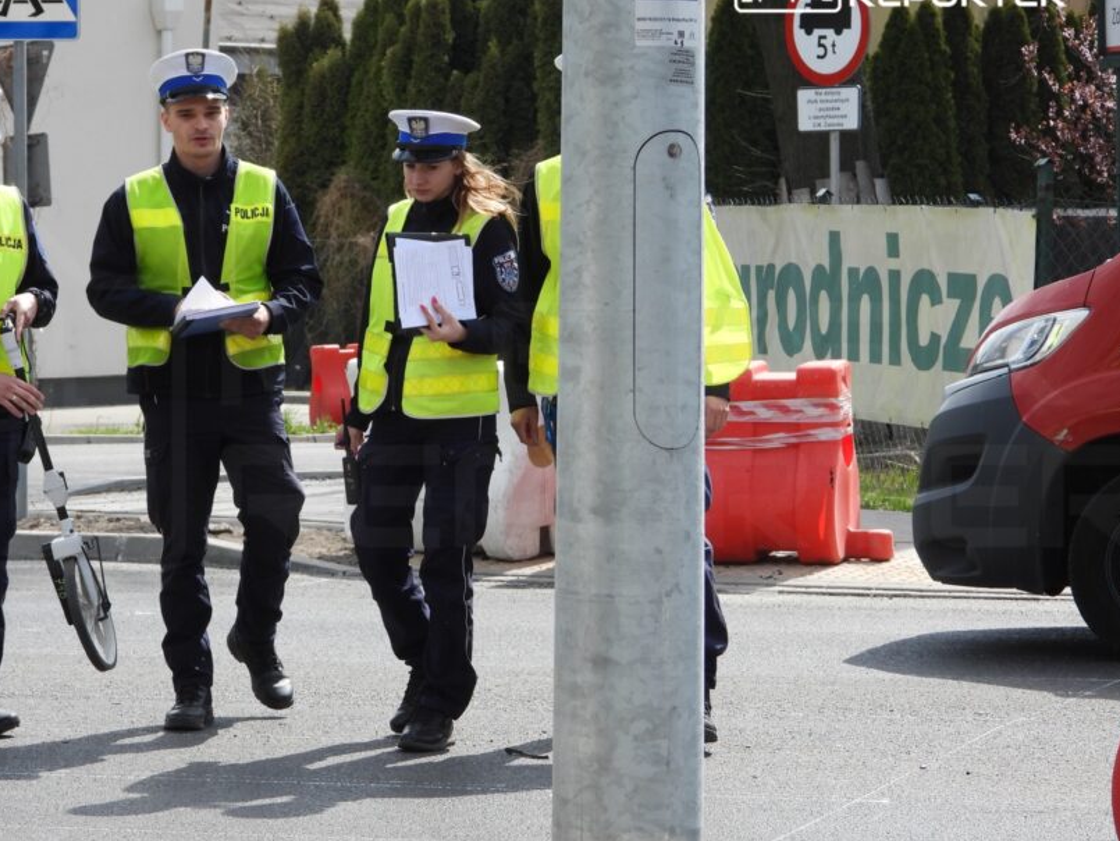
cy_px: 398
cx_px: 440
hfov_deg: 12.4
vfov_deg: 9.3
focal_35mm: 159
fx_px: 5145
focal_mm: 22.5
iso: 100
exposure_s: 1/640
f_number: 4
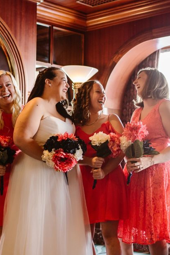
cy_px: 125
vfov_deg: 34.5
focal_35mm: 58
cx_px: 47
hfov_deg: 23.2
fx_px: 411
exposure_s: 1/320
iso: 640
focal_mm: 35
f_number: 2.2
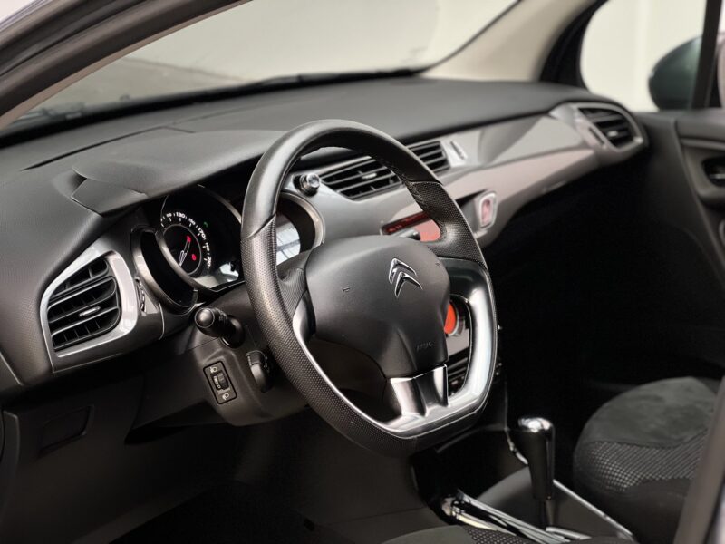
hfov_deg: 25.3
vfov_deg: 19.1
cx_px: 362
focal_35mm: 77
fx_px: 1613
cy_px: 272
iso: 250
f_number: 2.8
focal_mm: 9
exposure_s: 1/68
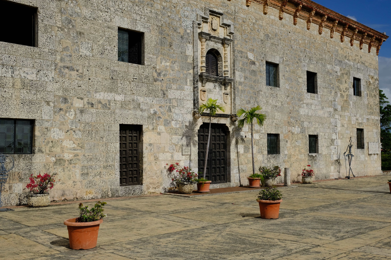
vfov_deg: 35.1
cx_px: 196
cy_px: 130
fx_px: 413
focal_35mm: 38
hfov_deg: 50.7
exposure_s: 1/1700
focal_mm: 25.4
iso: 200
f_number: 6.4
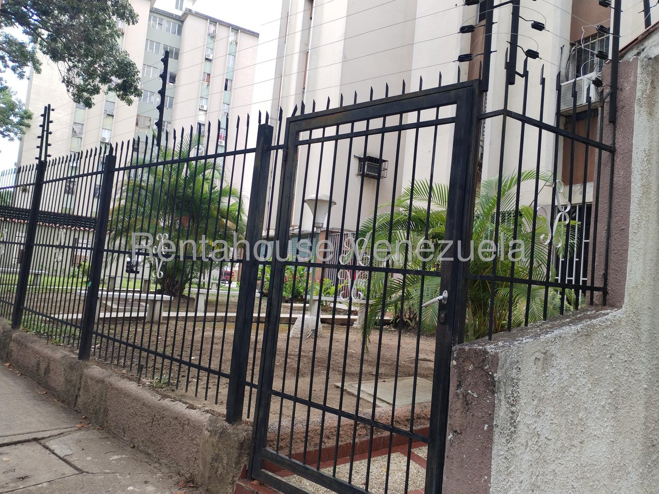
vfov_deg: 48.2
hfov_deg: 61.7
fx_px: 552
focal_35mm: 29
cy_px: 247
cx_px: 330
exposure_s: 1/199
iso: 100
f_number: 1.8
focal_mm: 4.75
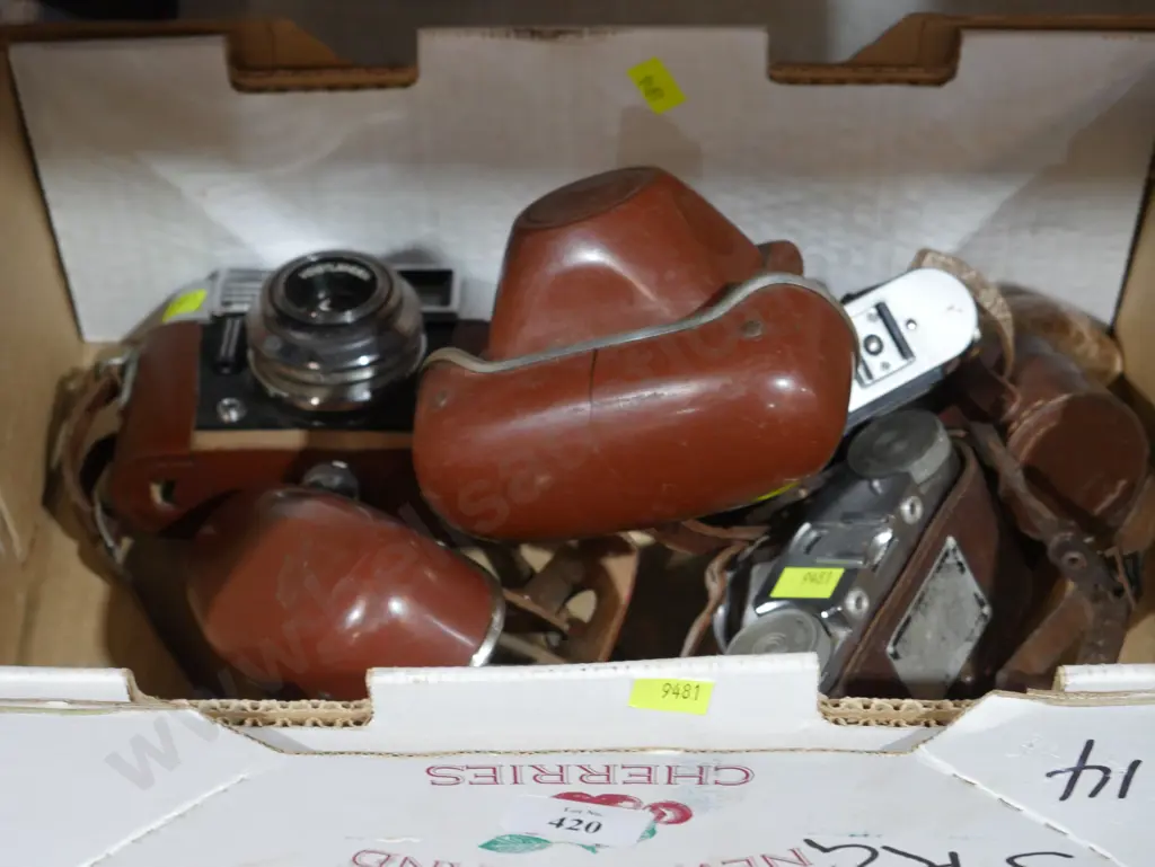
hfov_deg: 30.3
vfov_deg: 22.9
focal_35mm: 64
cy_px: 434
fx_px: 2136
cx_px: 578
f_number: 5.4
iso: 2000
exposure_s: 1/80
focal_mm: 32
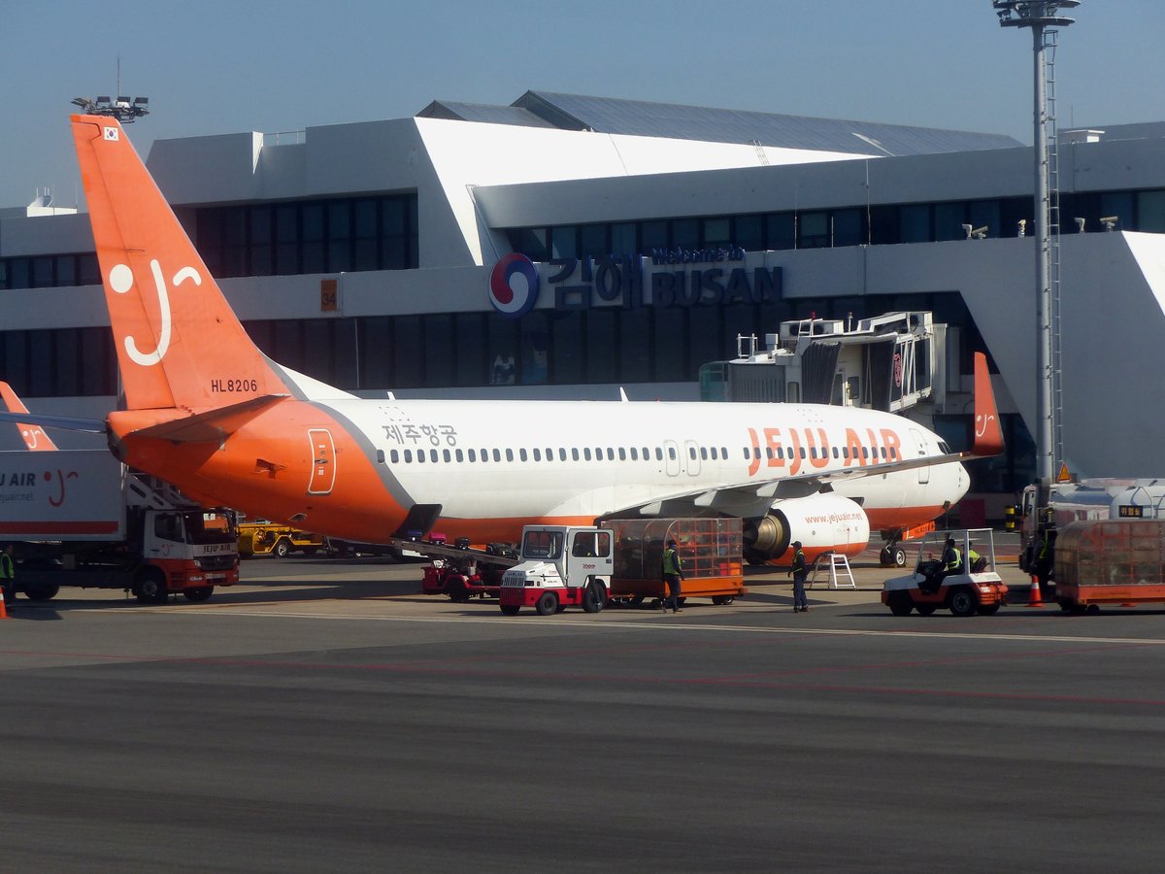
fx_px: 3837
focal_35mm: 114
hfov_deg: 17.3
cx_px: 582
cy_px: 437
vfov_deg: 13.0
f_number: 4
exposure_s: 1/1000
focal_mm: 20.5
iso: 100
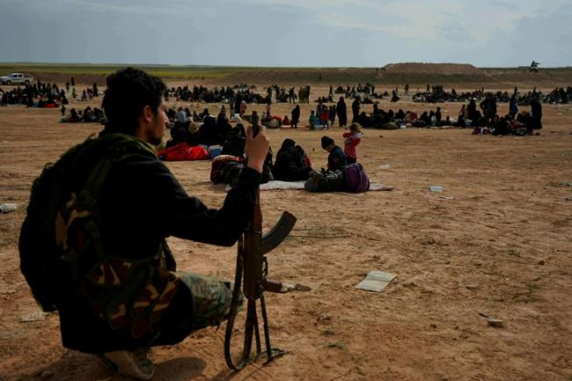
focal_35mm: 37
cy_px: 190
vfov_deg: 35.9
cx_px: 286
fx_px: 588
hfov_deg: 51.9
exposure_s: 1/3200
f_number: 4
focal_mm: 37
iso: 100
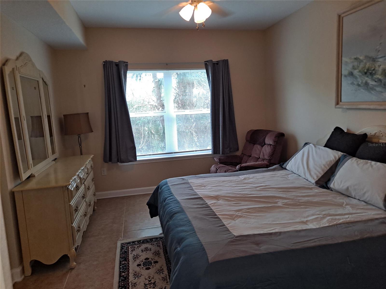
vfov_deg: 54.9
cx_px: 193
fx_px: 279
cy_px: 144
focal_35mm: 25
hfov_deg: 69.4
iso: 80
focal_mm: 4.6
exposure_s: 1/50
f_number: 2
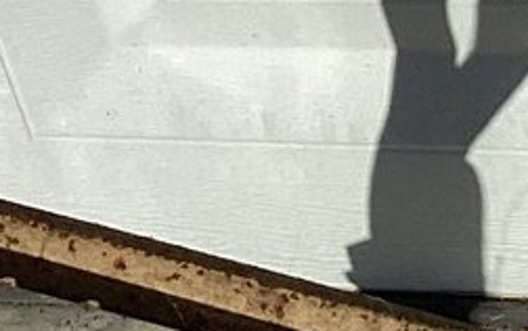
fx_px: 2837
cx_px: 602
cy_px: -615
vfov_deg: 6.2
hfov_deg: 10.5
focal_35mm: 197
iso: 25
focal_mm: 3.3
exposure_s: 1/4525
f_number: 2.4
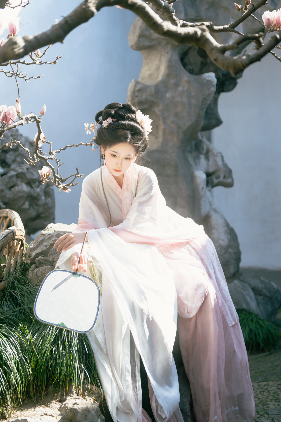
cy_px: 211
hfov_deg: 19.5
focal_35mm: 70
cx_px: 140
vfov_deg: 28.8
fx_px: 820
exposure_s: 1/2000
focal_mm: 70
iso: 640
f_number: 2.8
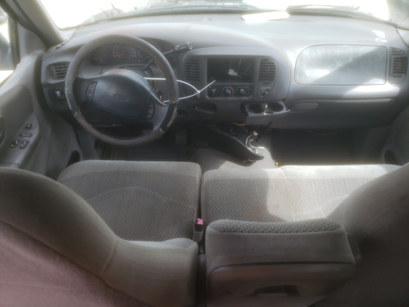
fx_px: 307
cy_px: 154
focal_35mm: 26
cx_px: 204
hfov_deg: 67.3
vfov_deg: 53.1
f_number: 1.5
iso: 50
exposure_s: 1/312
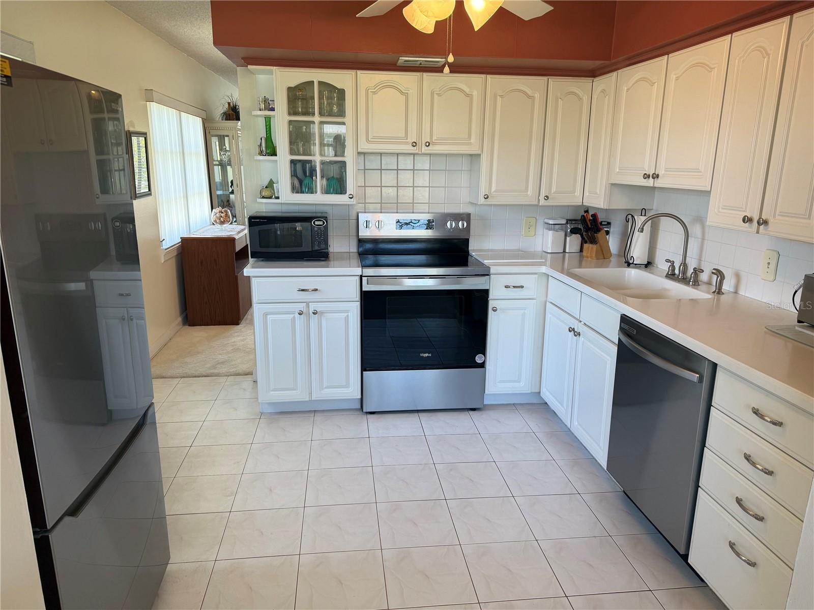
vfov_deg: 56.8
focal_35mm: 24
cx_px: 407
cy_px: 305
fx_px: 564
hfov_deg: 71.6
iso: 80
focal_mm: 6.76
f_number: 1.78
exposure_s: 1/127
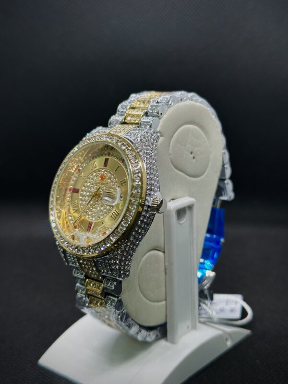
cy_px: 192
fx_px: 532
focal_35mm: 48
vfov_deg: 39.7
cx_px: 144
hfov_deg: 30.3
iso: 50
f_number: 1.78
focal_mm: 6.86
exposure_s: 1/100
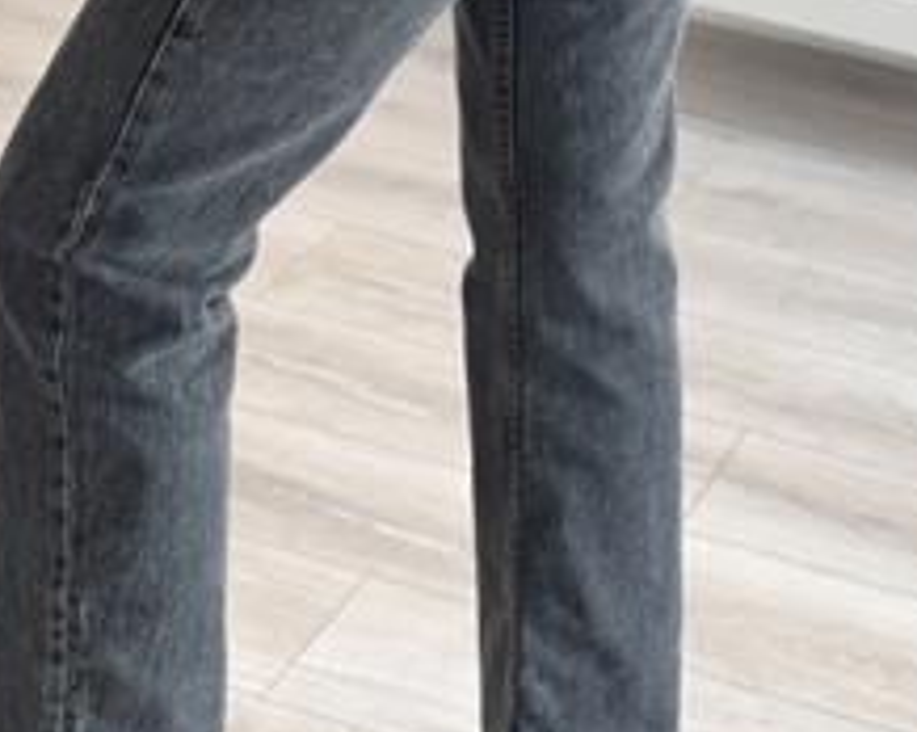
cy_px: 63
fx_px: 3037
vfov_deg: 13.6
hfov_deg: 17.2
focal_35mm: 112
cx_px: 522
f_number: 1.78
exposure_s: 1/71
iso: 100
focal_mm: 6.76
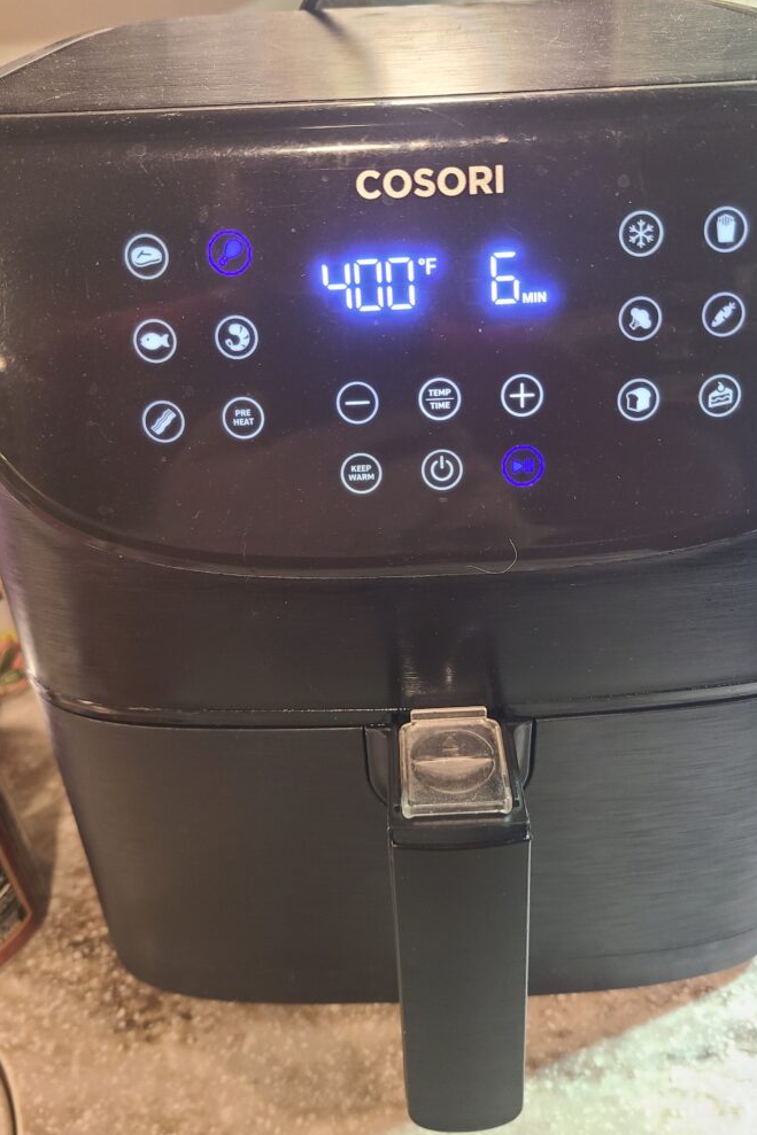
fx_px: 883
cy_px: 565
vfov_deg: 65.5
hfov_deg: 46.3
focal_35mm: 28
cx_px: 420
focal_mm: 5.4
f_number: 1.8
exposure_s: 1/24
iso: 500
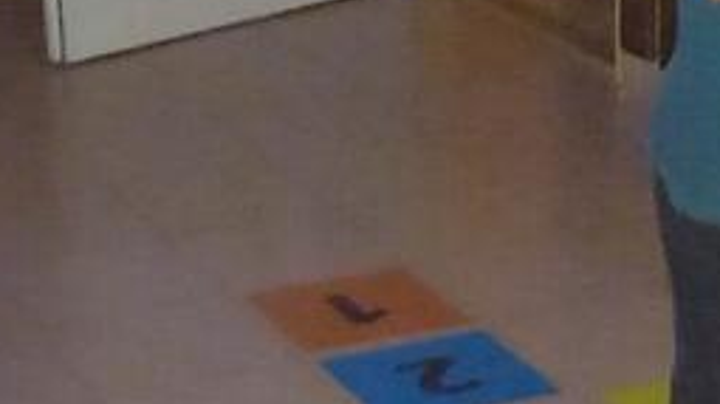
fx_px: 2728
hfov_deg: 15.0
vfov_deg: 8.5
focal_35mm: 143
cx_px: 505
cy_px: 110
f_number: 1.8
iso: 2500
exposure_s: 1/16.7
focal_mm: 4.65
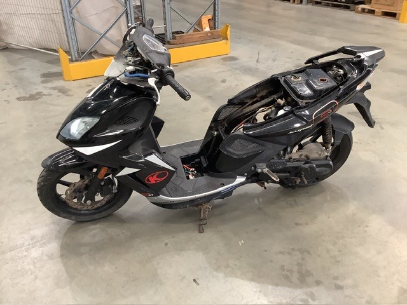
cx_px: 204
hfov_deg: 58.4
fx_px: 364
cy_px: 152
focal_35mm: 31
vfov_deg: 45.4
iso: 250
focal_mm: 3.3
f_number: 2.4
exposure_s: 1/50
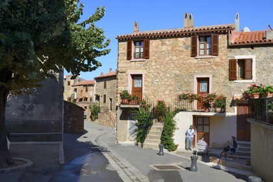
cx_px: 136
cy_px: 91
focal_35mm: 32
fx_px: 243
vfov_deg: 41.1
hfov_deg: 58.7
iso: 200
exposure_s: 1/250
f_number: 11
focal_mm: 32
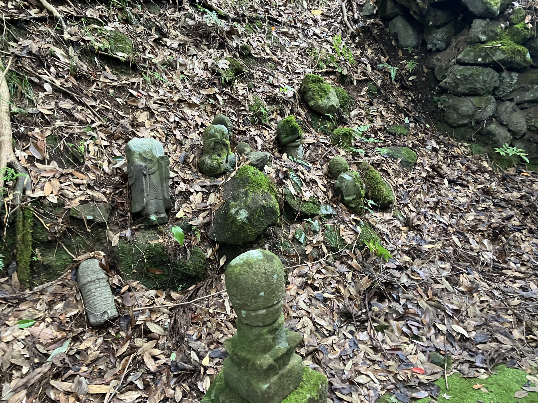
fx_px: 435
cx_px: 269
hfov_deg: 63.4
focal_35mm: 28
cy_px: 202
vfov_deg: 49.7
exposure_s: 1/60
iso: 160
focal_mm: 3.99
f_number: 1.8
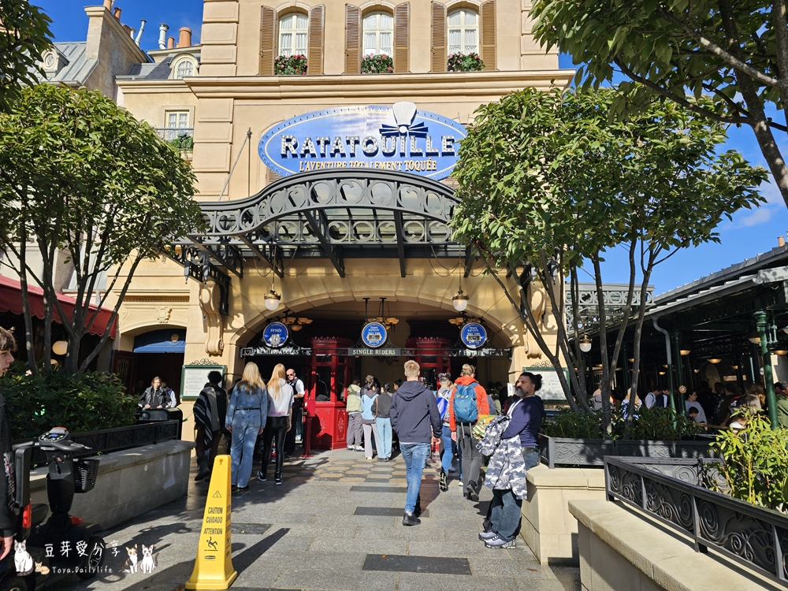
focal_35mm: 23
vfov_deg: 58.9
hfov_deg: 73.9
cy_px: 296
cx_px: 394
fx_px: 524
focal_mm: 6.3
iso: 10
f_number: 1.7
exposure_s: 1/529
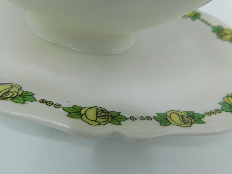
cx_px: 116
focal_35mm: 23
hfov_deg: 73.9
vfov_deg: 58.9
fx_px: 154
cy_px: 87
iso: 125
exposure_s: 1/250
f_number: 3
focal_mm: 4
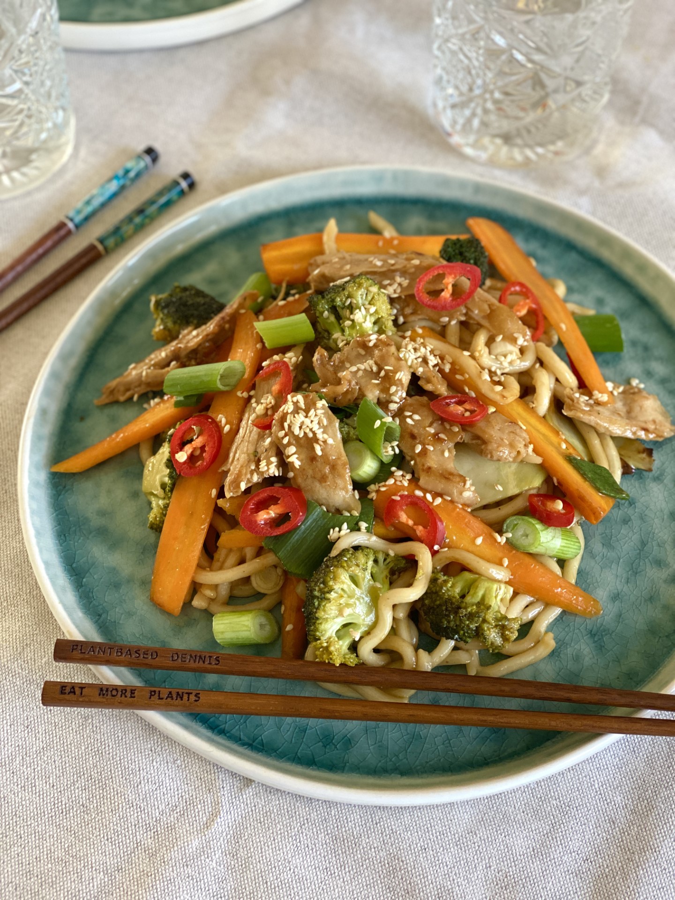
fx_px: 1352
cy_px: 450
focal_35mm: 52
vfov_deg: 36.8
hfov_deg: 28.0
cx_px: 338
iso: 200
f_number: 2
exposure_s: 1/122
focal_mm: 6
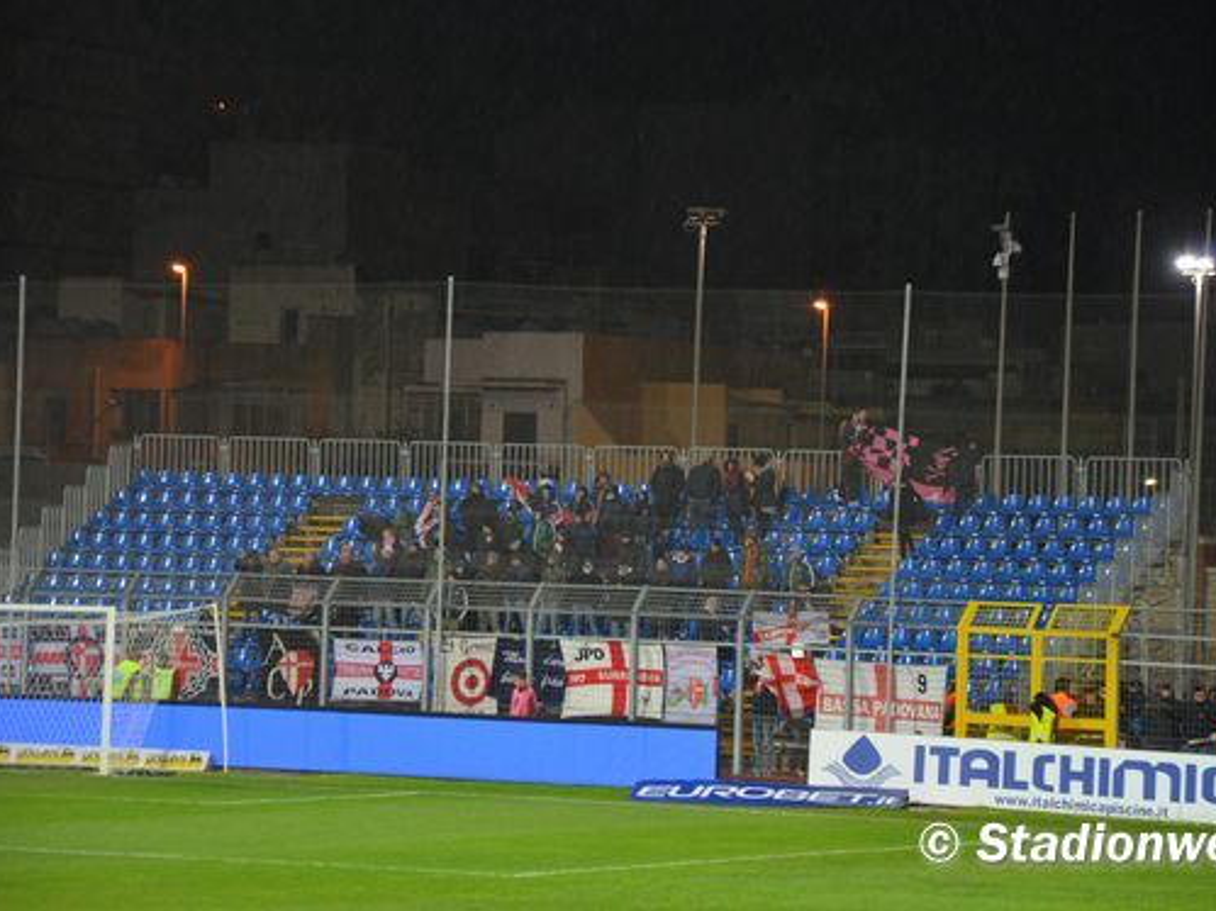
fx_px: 6060
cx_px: 643
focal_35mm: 173
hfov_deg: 11.5
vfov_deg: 8.6
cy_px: 457
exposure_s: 1/60
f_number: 5.6
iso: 800
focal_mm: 105
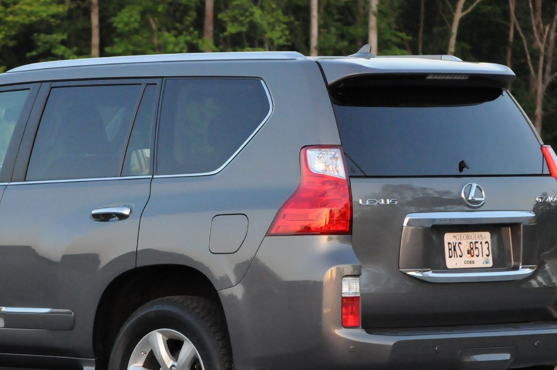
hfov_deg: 8.7
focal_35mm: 237
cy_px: 214
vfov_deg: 5.8
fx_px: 3662
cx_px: 144
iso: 2000
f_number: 6.3
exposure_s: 1/250
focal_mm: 86
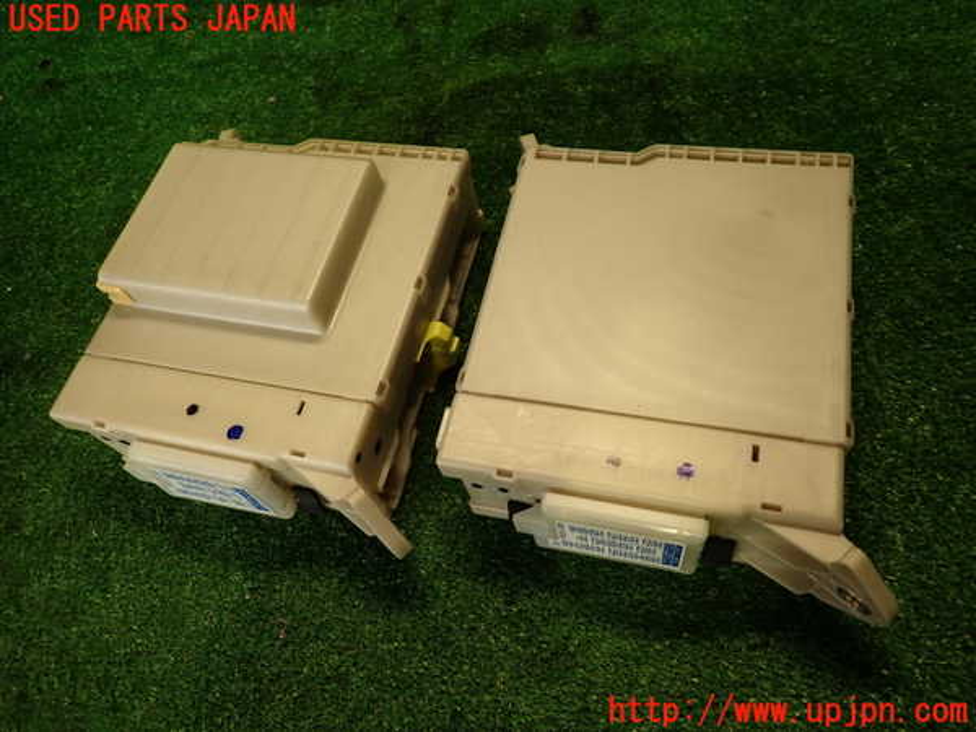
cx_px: 488
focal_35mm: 25
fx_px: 705
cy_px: 366
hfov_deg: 69.4
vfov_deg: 54.9
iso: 160
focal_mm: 4.5
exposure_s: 1/60
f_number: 2
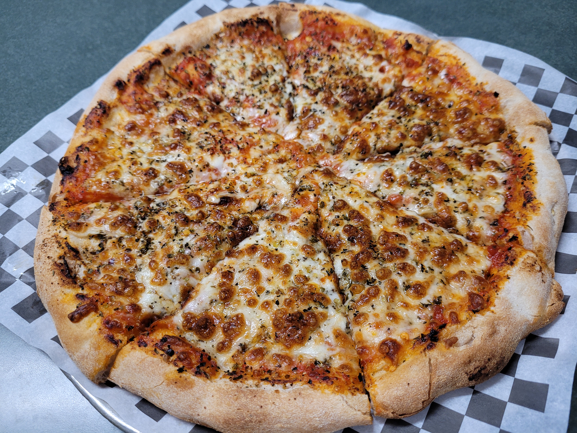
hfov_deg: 67.3
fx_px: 433
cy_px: 216
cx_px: 288
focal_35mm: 26
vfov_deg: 53.1
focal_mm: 5.4
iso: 160
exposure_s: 1/60
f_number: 1.8
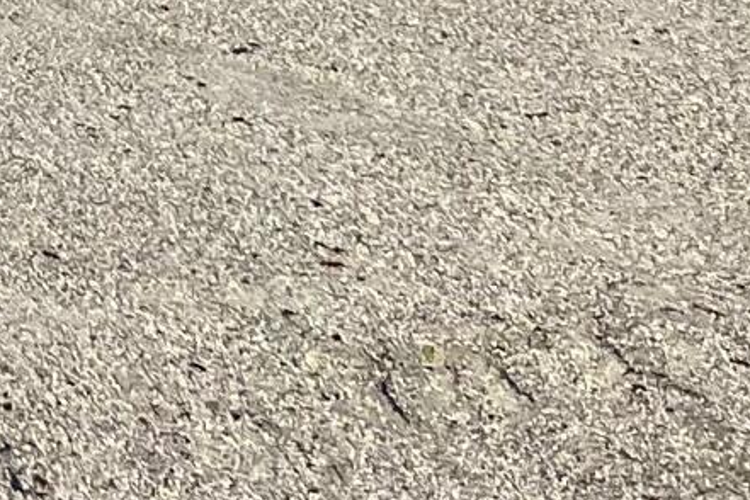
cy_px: -1361
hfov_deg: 9.8
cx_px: -1085
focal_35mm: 184
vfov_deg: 6.3
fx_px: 3833
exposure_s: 1/3704
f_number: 1.5
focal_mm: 5.7
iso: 50
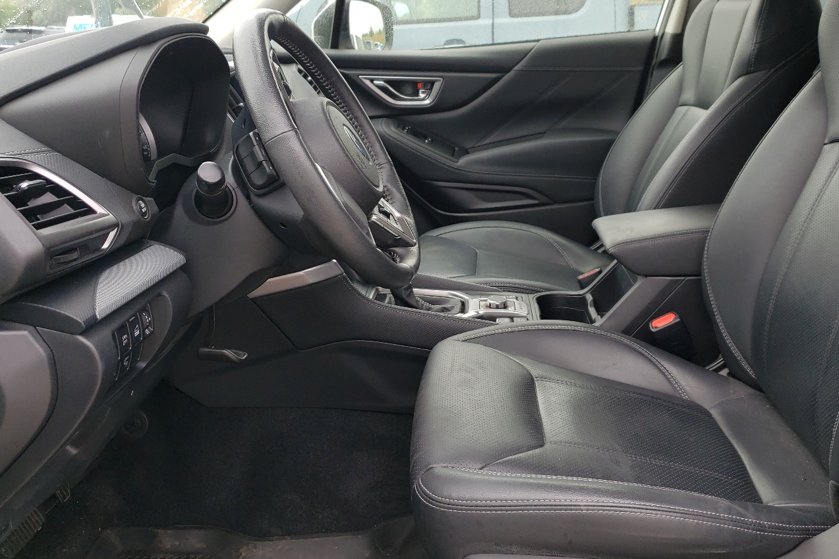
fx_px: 792
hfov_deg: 55.8
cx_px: 449
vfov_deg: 38.7
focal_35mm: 34
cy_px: 225
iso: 50
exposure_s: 1/217
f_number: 1.5
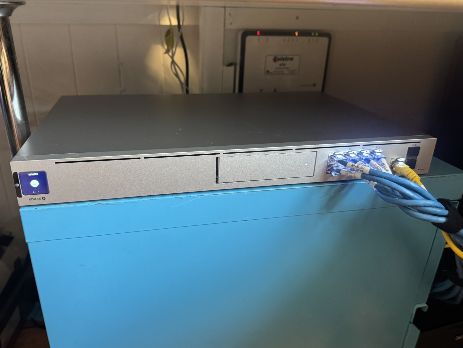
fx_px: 348
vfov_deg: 53.1
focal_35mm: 26
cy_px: 169
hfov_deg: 67.2
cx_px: 219
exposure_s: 1/50
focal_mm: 6.76
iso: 500
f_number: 1.78
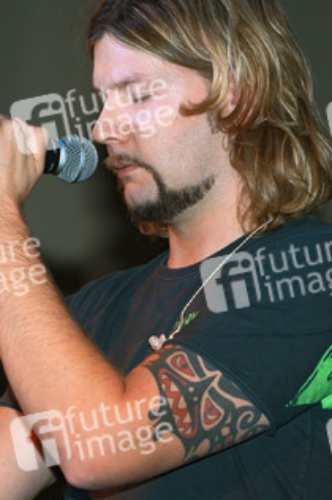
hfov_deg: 5.8
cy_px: 196
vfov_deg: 8.7
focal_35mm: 238
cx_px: 138
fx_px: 3294
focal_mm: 125
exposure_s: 1/60
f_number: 5
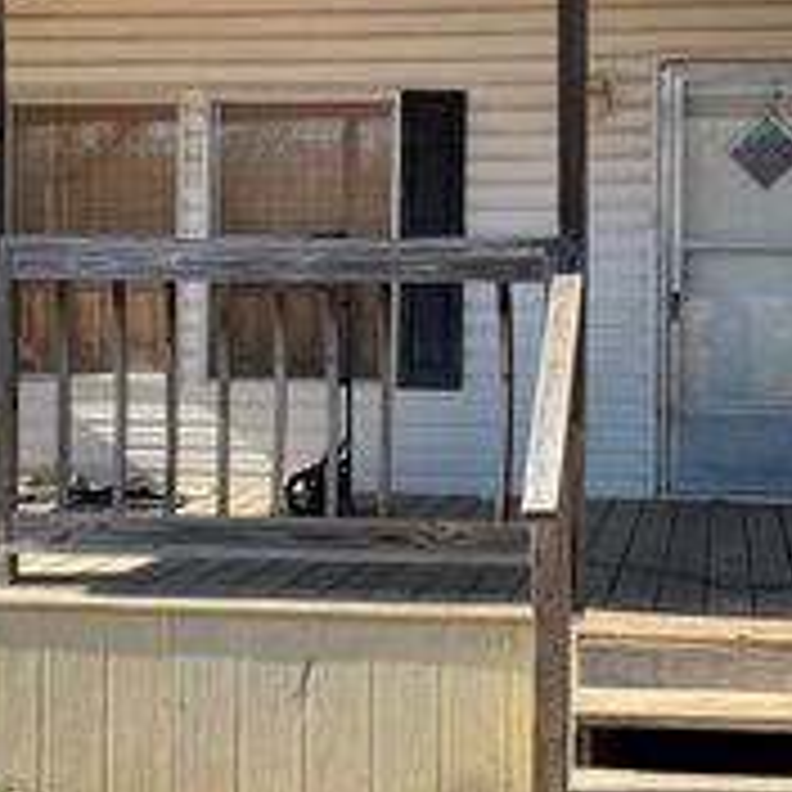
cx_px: 414
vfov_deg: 23.6
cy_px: 281
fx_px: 1890
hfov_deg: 23.7
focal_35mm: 73
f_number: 1.8
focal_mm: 3
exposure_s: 1/804
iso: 16
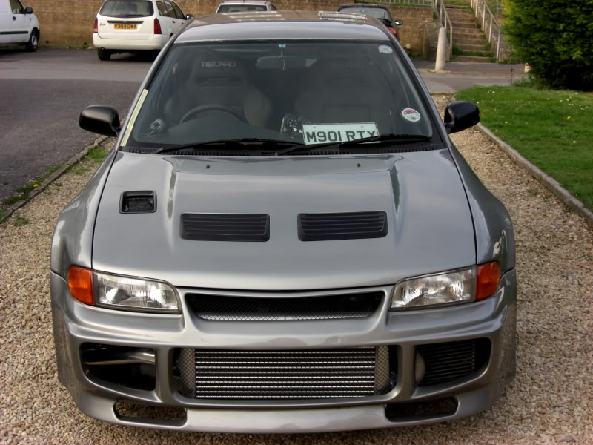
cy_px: 222
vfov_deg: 25.7
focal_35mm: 57
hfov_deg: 33.8
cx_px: 296
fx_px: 976
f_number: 3.6
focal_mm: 11.8
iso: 80
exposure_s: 1/100
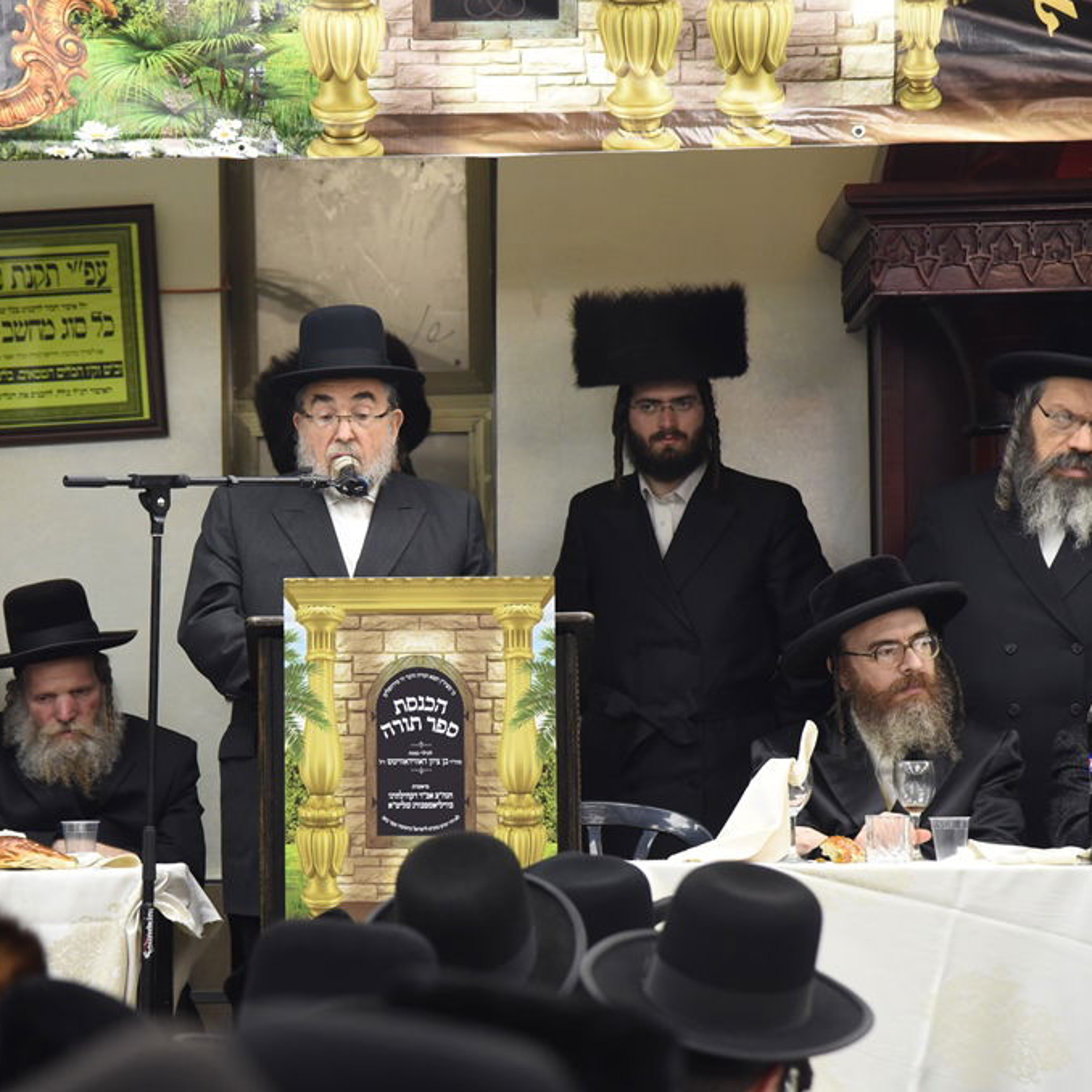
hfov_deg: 11.3
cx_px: 350
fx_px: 5496
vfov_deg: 11.3
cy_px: 548
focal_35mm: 154
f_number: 5
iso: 1600
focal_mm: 120
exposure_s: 1/125
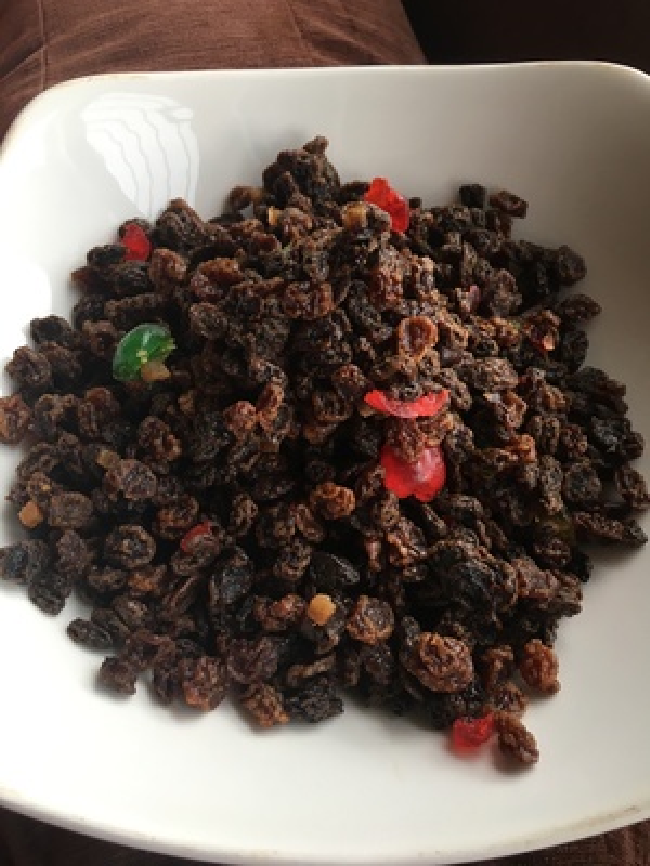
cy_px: 433
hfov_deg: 48.2
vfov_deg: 61.7
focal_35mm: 29
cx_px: 325
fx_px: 726
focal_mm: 4.15
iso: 64
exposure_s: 1/33
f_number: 2.2
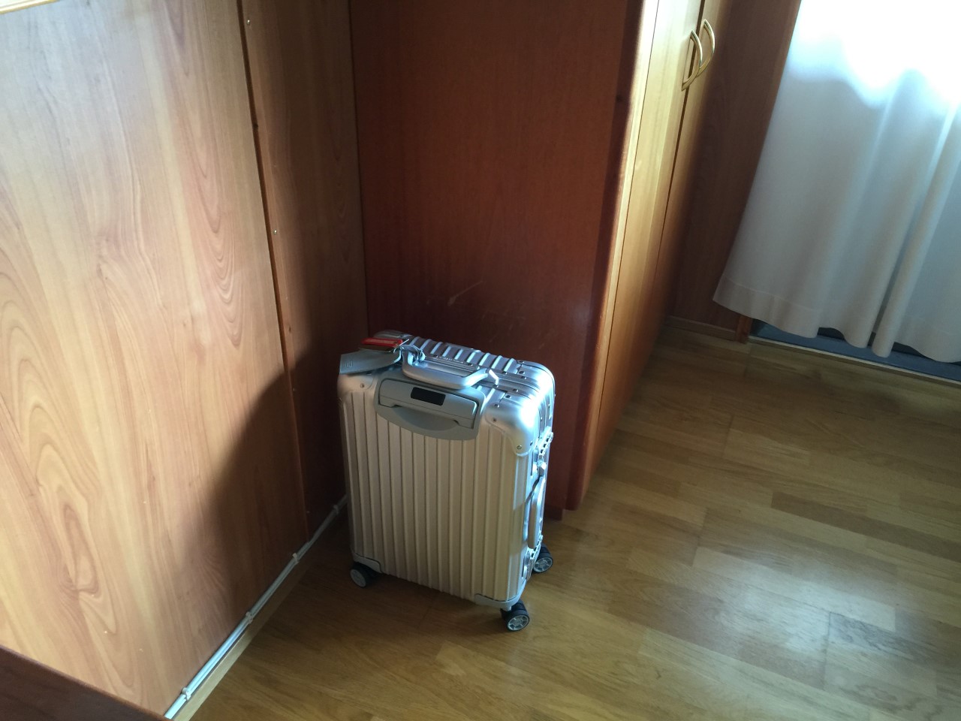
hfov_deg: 61.7
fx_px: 805
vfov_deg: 48.2
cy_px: 360
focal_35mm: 29
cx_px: 480
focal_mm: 4.15
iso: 100
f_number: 2.2
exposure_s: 1/10
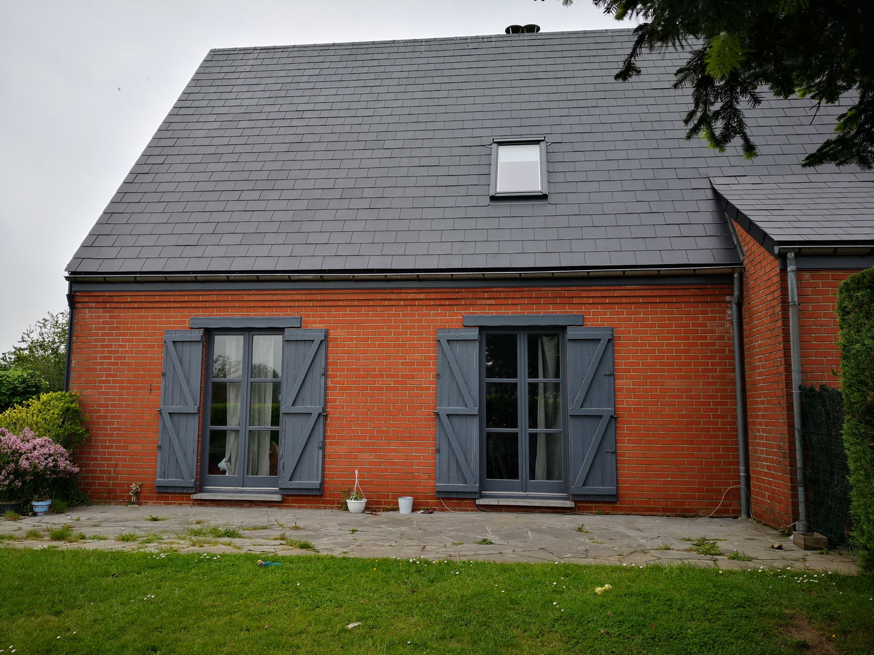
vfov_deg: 51.4
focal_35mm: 27
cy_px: 328
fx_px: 682
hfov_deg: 65.3
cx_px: 437
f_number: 1.6
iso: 50
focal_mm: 3.95
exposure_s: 1/917
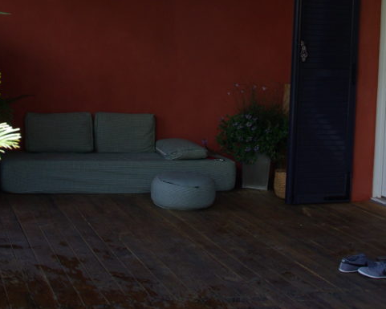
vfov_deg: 21.0
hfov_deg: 26.4
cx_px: 176
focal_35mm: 72
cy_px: 61
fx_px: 823
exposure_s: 1/90
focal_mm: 24
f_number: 5.6
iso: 200
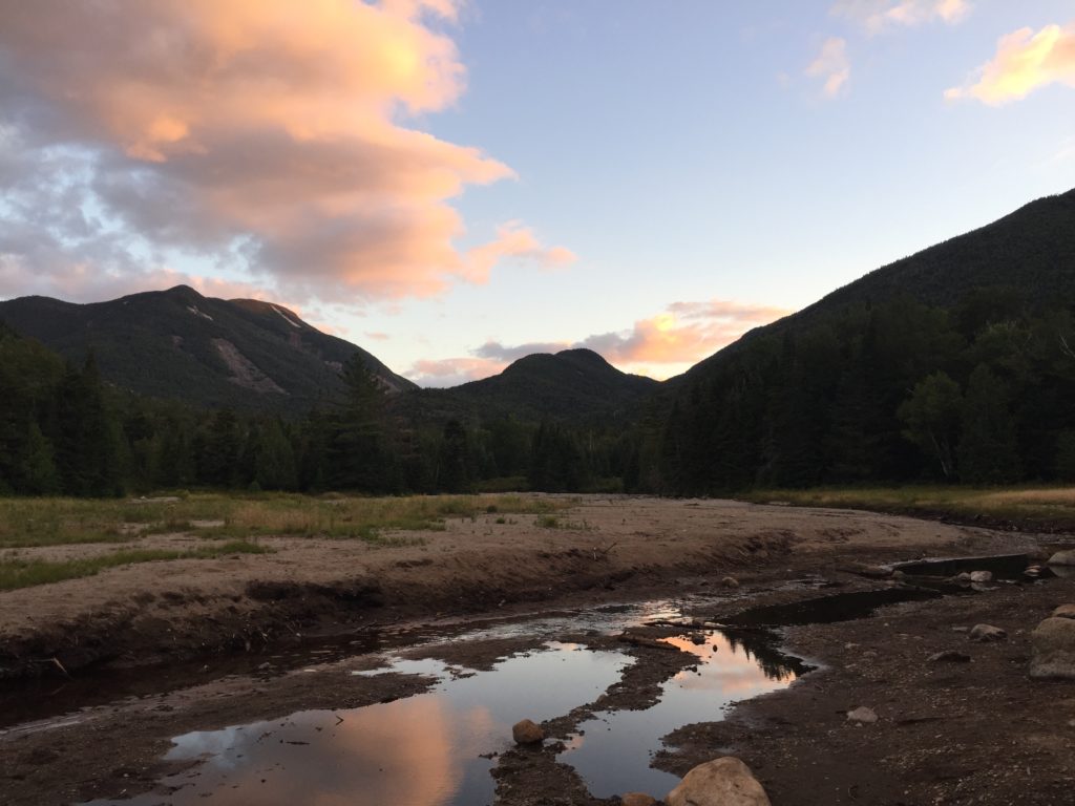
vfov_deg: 48.2
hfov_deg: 61.7
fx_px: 901
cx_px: 538
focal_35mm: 29
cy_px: 403
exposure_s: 1/120
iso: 32
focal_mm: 4.15
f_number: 2.2
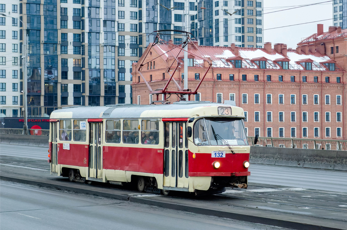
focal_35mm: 78
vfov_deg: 17.4
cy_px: 115
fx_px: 750
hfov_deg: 26.0
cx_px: 174
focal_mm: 52
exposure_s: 1/350
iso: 5000
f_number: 5.6
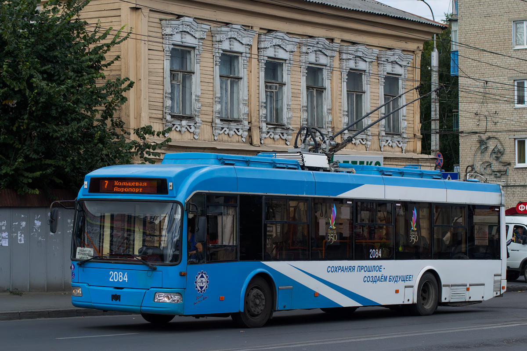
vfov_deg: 13.0
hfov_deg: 19.5
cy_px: 176
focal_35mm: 105
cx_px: 264
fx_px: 1537
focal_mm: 70
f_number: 8
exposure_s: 1/640
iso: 200
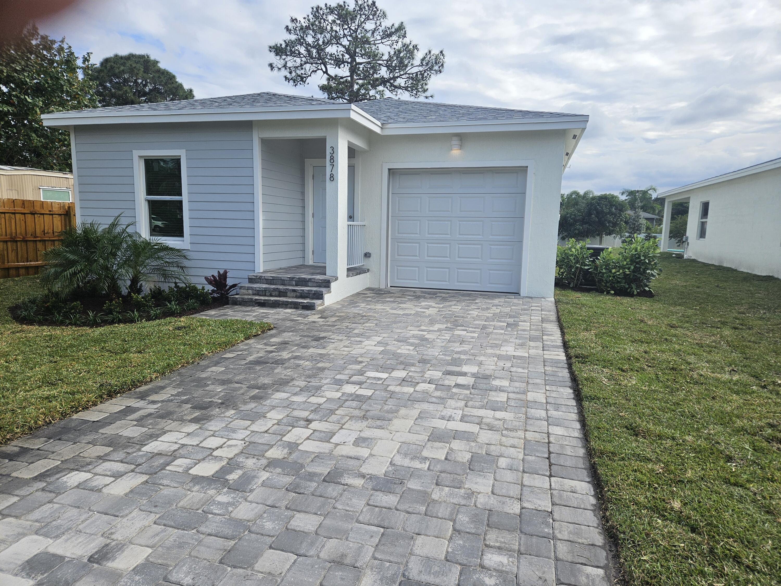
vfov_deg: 58.9
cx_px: 390
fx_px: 519
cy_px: 293
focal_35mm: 23
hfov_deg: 73.9
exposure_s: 1/2333
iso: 25
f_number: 1.8
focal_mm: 5.4
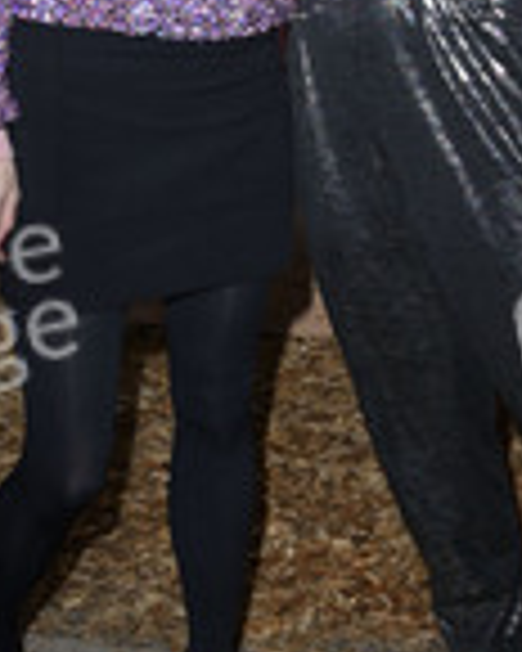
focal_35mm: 109
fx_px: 2105
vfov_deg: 17.4
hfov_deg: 14.1
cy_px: 108
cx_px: 338
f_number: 5.6
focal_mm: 42
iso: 640
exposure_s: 1/250
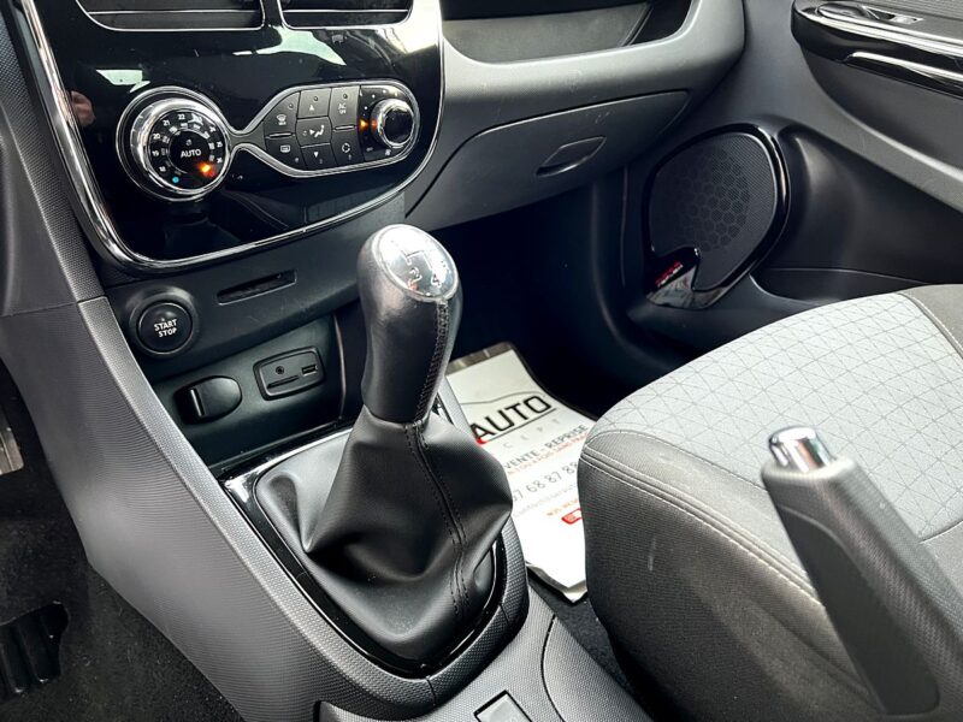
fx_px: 723
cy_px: 361
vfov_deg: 53.1
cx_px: 482
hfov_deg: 67.3
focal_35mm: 26
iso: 640
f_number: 1.5
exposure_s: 1/30
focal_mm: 5.7
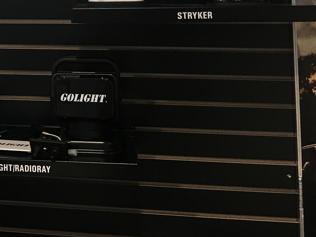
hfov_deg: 25.5
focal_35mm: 72
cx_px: -8
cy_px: -50
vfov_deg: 19.2
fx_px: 657
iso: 40
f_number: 2.2
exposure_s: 1/30
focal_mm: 4.15
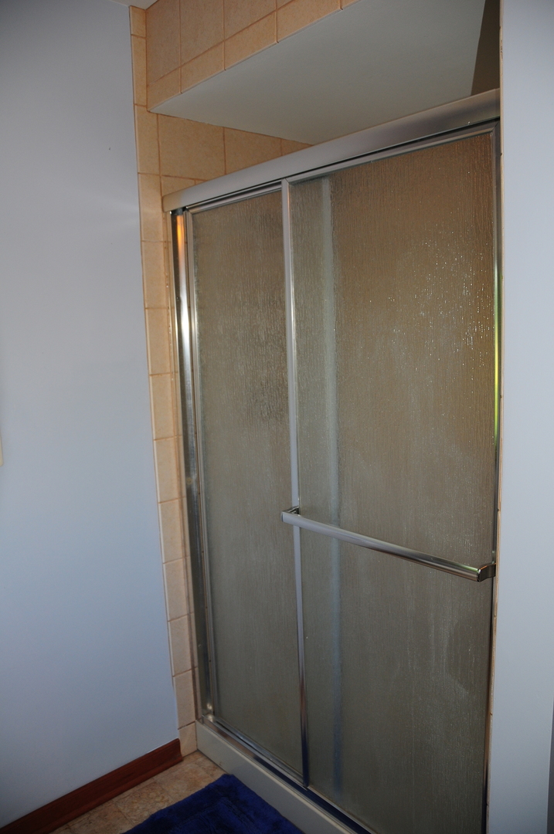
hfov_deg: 47.8
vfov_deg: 67.5
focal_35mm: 27
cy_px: 417
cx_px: 277
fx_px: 625
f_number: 3.5
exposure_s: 1/60
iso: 250
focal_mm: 18
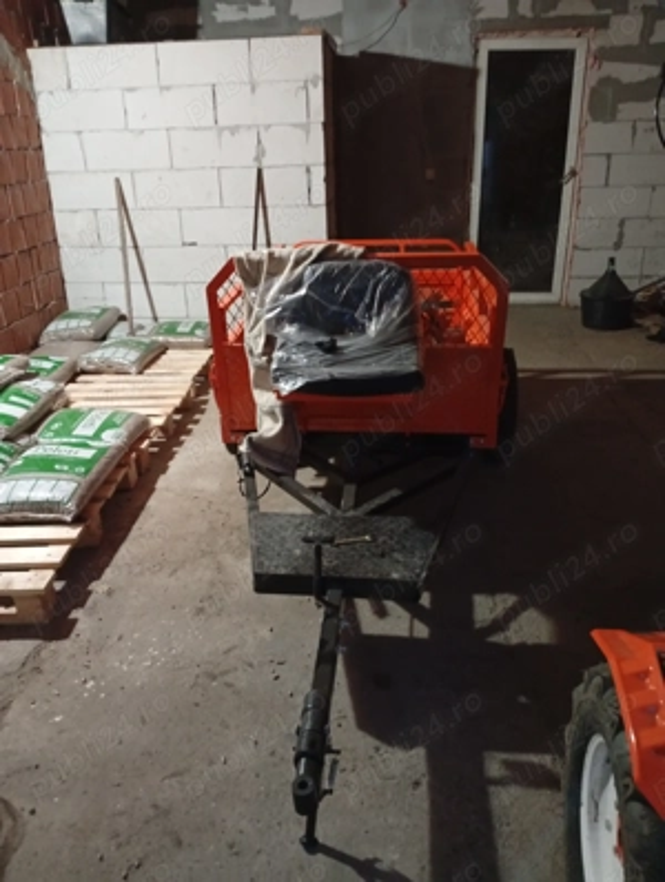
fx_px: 689
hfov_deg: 51.5
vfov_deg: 65.2
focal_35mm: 27
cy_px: 441
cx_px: 332
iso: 2802
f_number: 1.8
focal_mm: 3.98
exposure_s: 1/16.7
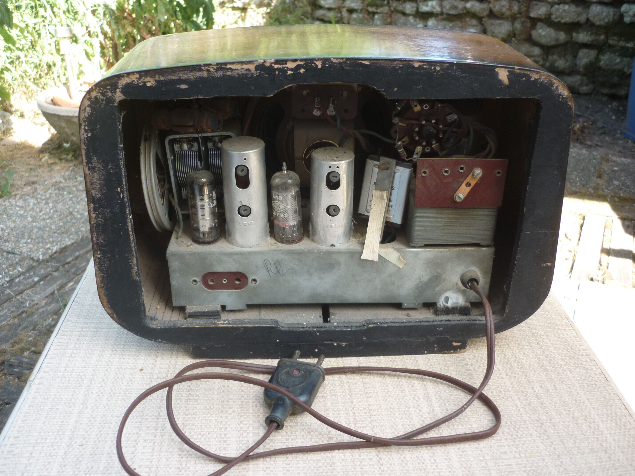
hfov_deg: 55.4
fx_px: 605
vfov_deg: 42.9
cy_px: 238
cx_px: 318
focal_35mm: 33
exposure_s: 1/80
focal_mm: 5.5
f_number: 2.8
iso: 80
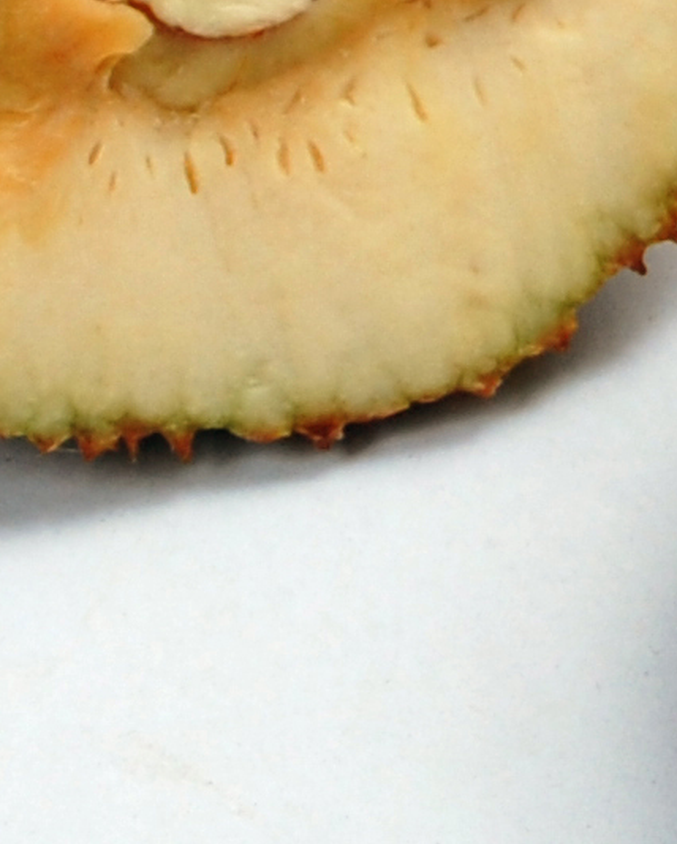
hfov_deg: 4.1
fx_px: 9507
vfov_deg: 5.1
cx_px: 1077
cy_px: -345
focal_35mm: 380
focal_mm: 48
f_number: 8
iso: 200
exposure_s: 1/200
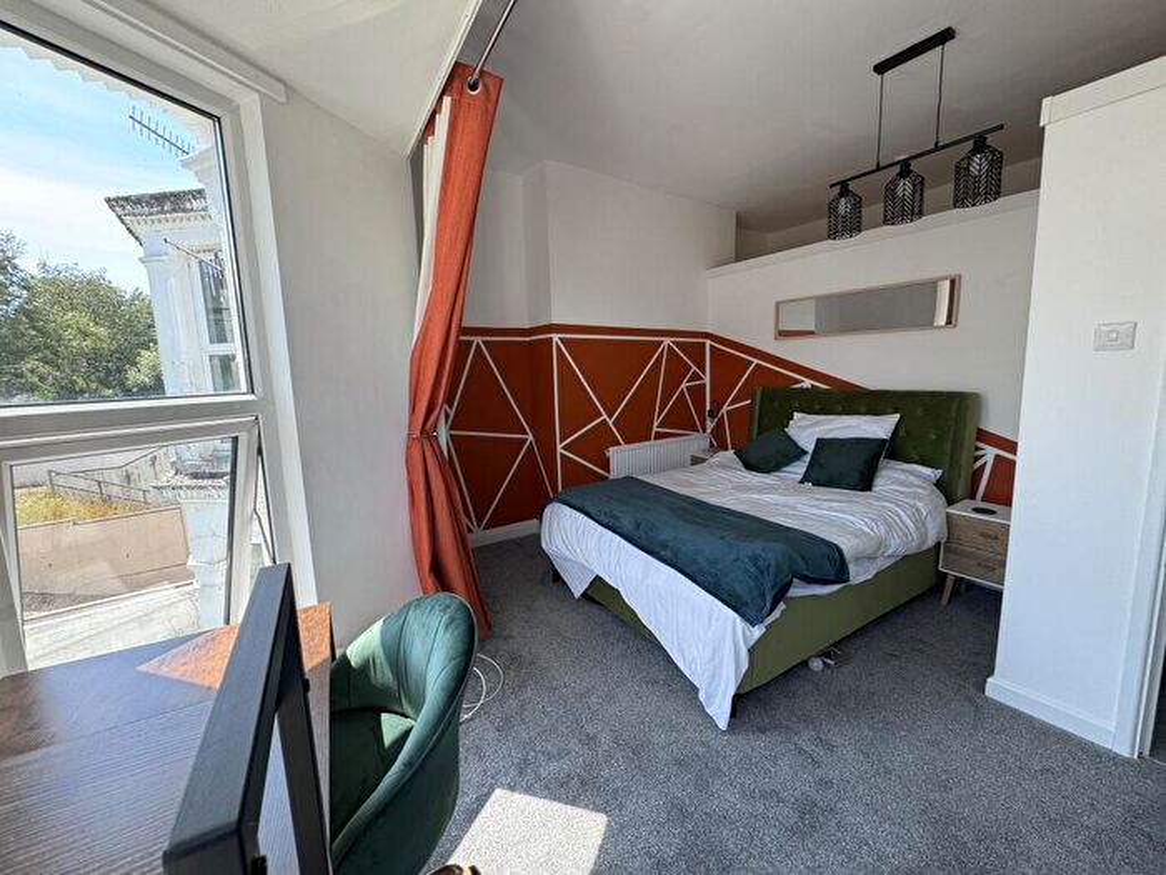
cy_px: 438
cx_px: 583
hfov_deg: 102.1
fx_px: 472
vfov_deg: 85.7
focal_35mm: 14
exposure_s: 1/99
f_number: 2.2
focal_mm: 2.22
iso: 50
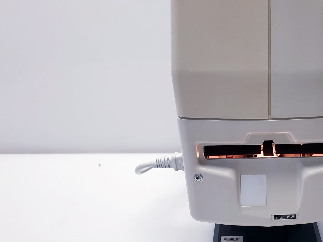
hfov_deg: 41.7
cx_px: 263
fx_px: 401
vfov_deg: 33.4
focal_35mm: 43
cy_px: 158
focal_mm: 4.3
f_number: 2.4
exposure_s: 1/100
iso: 80
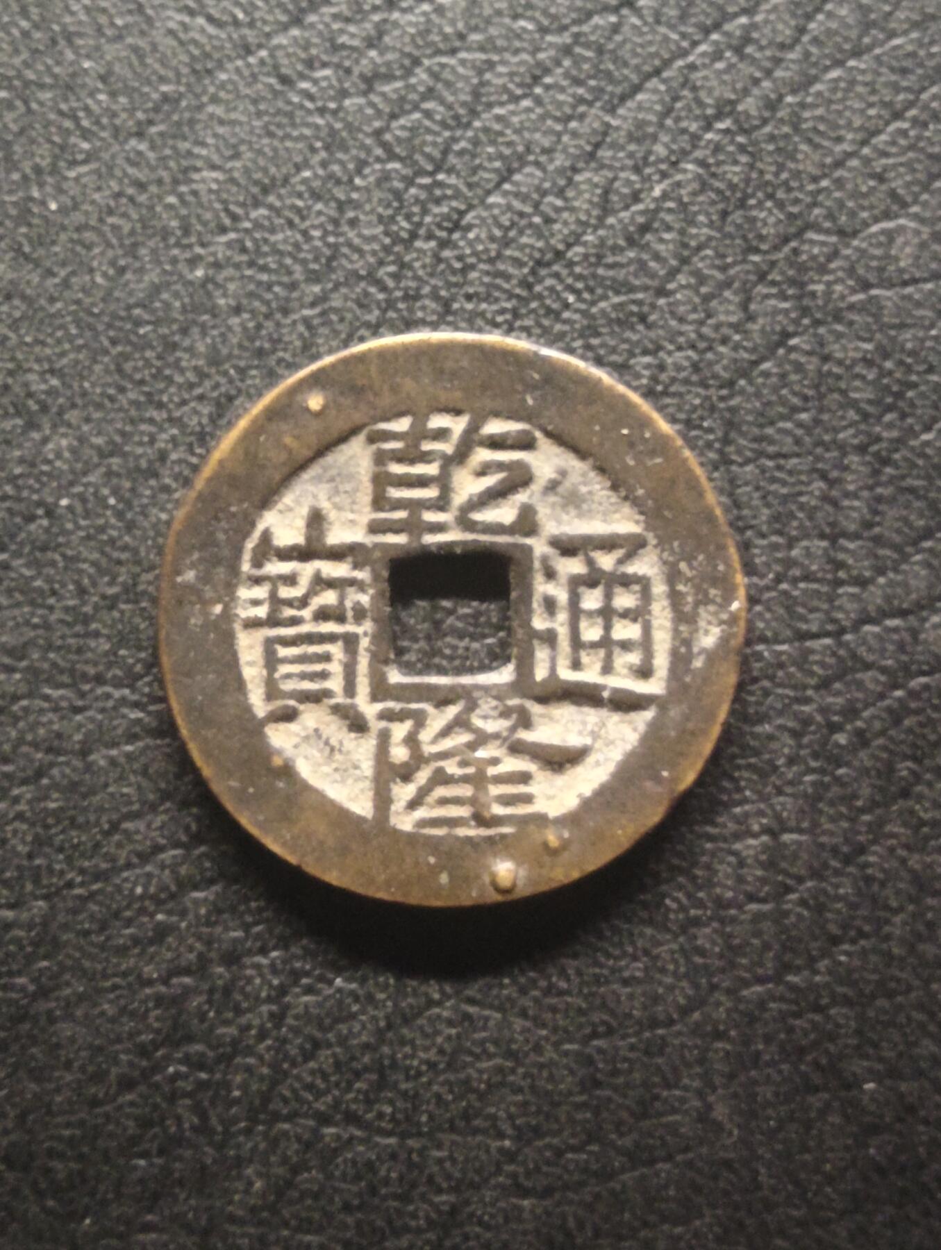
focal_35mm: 50
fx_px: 1808
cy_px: 625
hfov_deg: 29.2
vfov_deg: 38.1
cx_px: 470
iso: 1250
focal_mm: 3.42
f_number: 2.2
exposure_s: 1/16.7
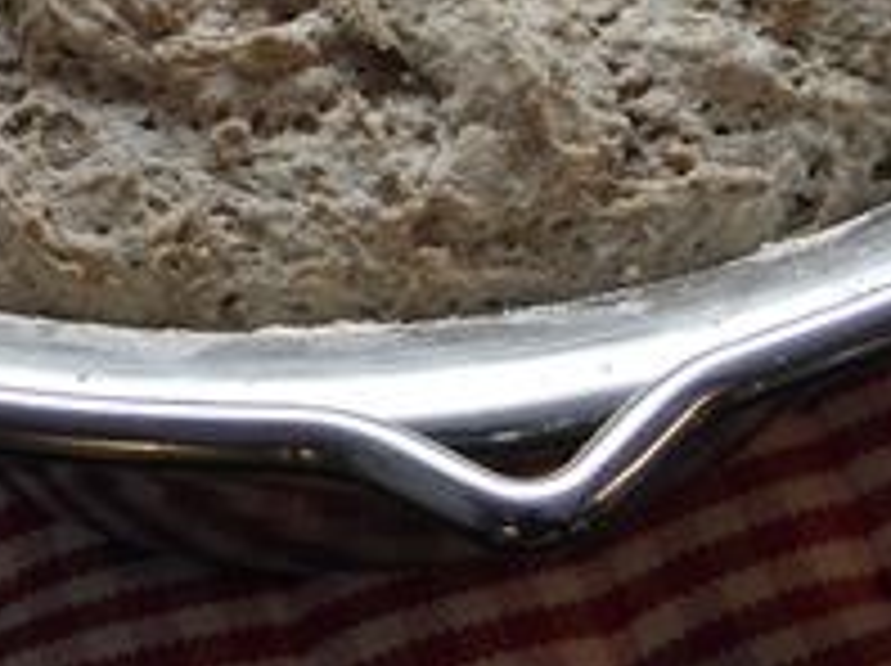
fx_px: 2185
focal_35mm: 85
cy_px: -256
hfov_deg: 22.9
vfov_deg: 16.2
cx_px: 270
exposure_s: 1/30
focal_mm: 5
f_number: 3.5
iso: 160
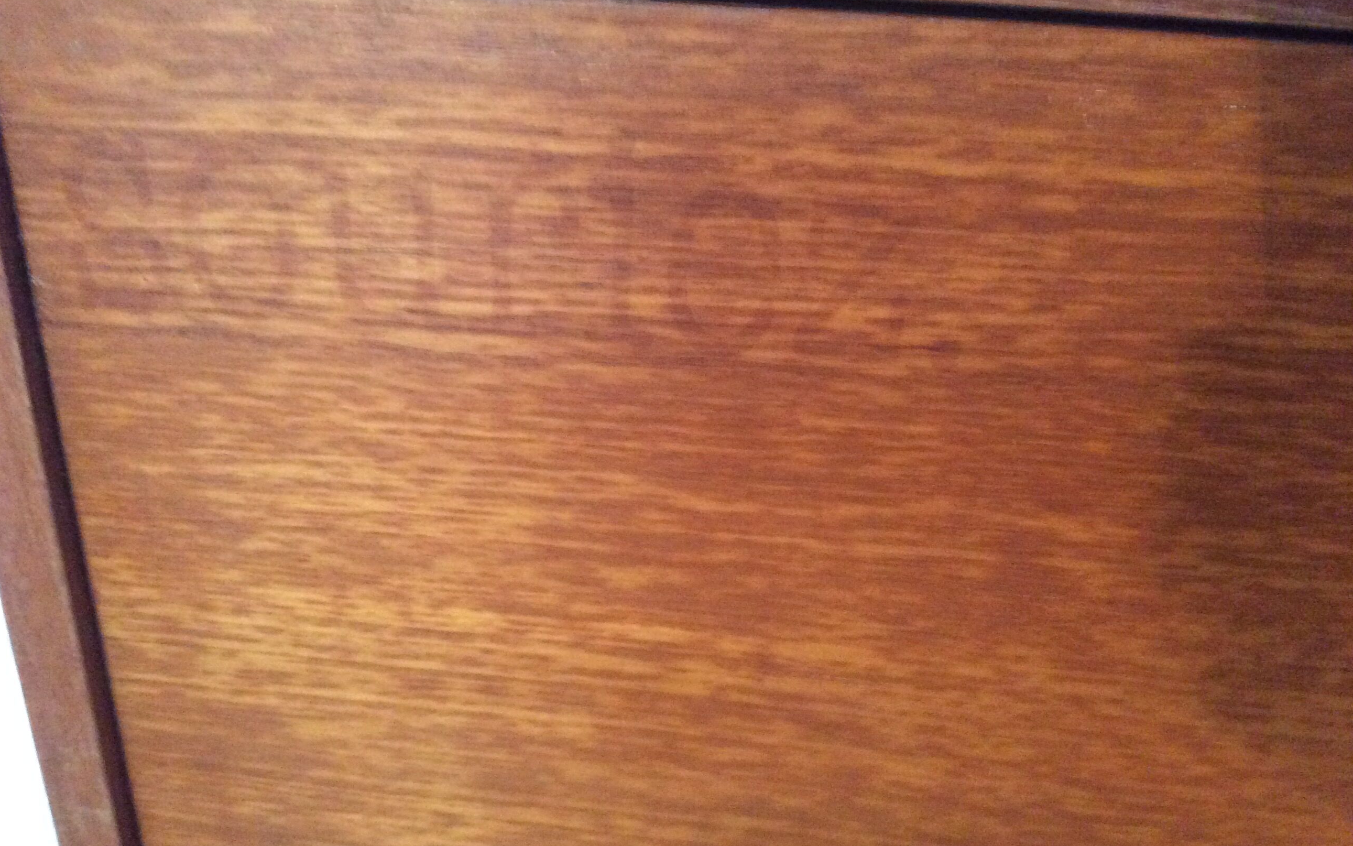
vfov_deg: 37.3
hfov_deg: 56.7
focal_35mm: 34
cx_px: 676
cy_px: 408
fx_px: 1254
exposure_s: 1/17
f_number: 2.4
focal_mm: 3.3
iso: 400
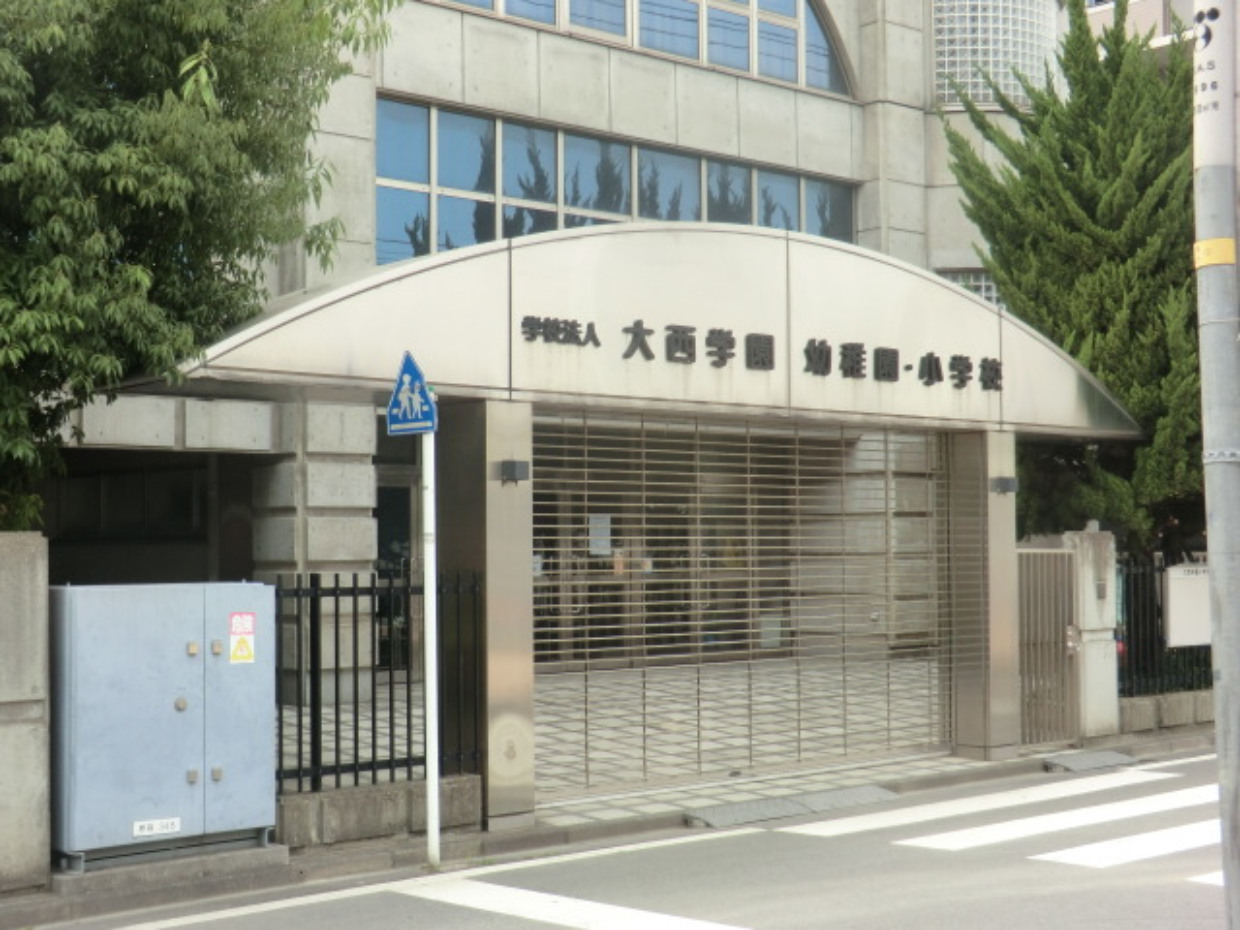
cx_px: 620
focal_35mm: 47
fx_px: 1684
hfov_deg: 40.4
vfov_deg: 30.9
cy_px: 465
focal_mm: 8.4
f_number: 4
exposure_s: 1/200
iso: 80
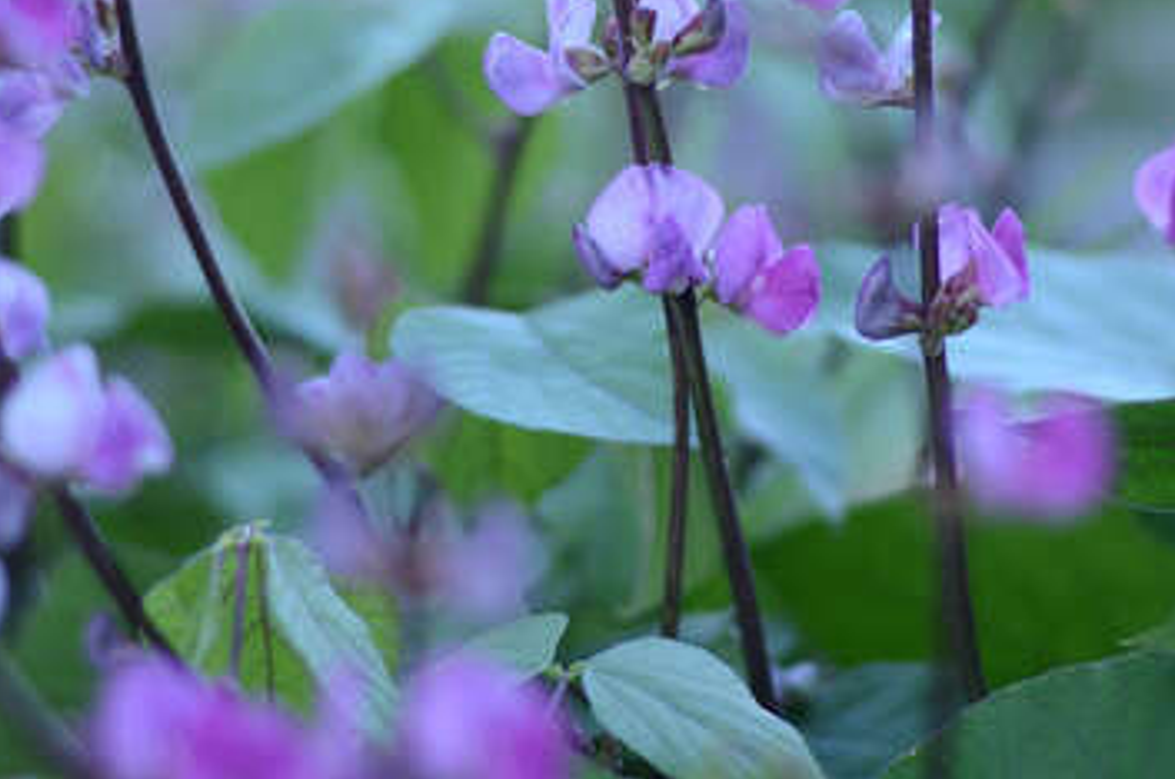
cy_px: 146
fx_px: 5539
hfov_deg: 12.1
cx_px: 702
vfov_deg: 8.0
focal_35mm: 170
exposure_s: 1/640
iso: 400
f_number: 1.8
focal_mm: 50
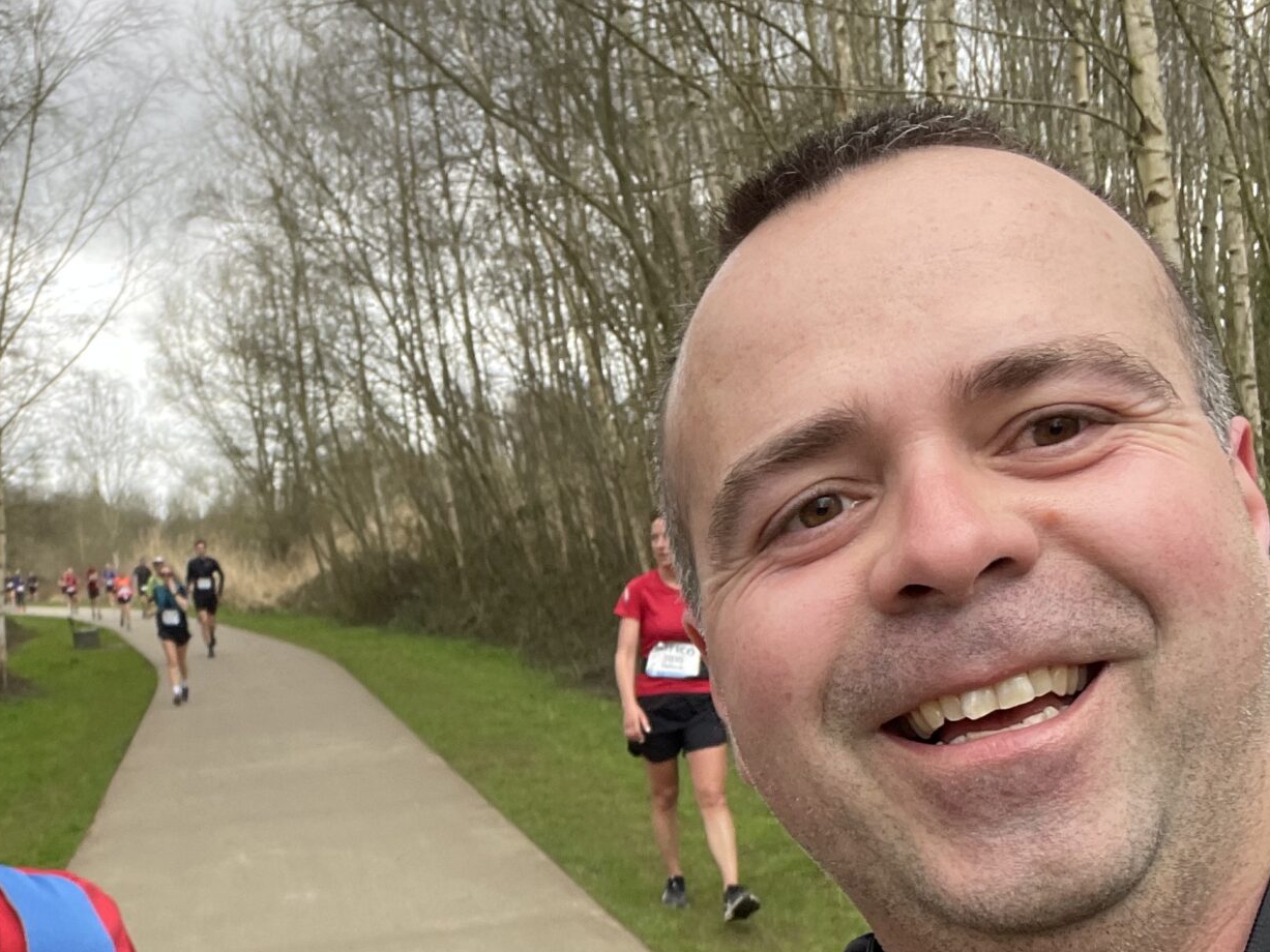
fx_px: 1761
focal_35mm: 48
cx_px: 320
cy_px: 827
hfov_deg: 38.6
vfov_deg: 29.2
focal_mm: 2.71
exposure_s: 1/122
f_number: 2.2
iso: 32
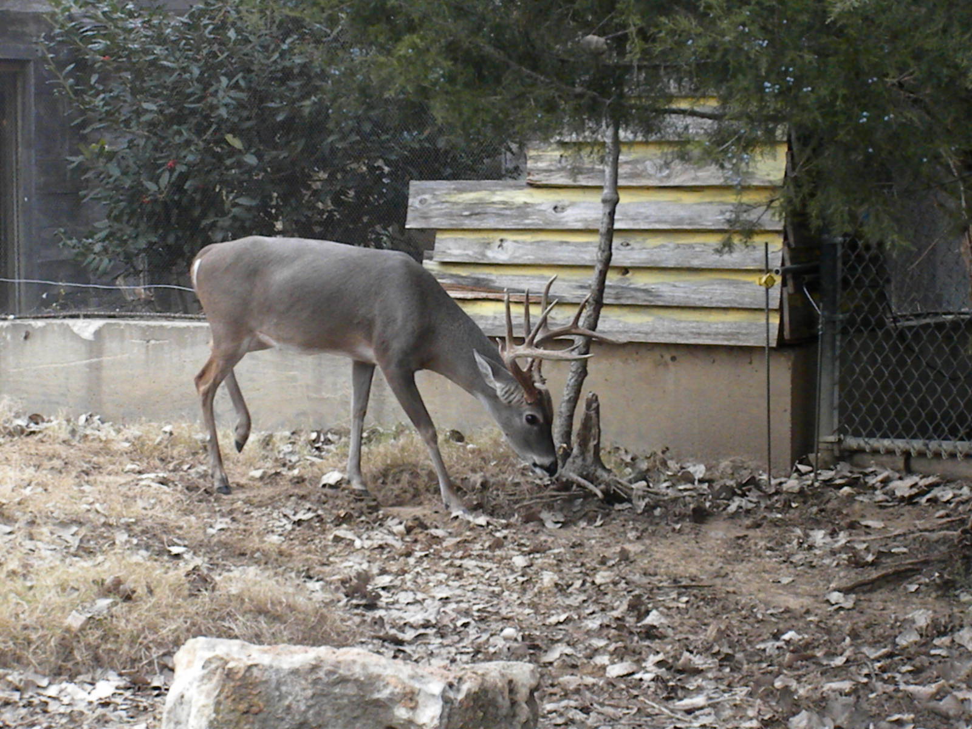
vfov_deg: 12.5
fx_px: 3341
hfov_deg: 16.6
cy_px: 364
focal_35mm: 119
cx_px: 486
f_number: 5.1
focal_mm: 21
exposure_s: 1/253
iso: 756
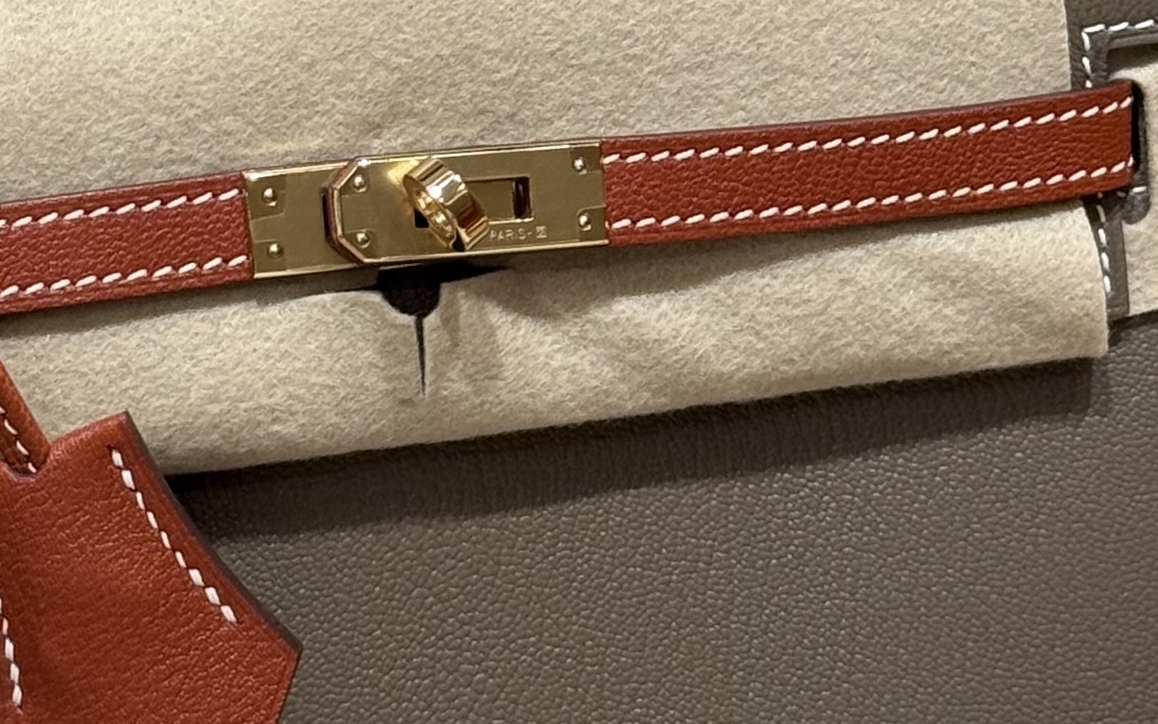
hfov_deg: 12.5
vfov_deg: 7.8
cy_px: 152
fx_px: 5271
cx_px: 378
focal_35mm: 167
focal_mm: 6.76
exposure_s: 1/89
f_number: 1.78
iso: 100
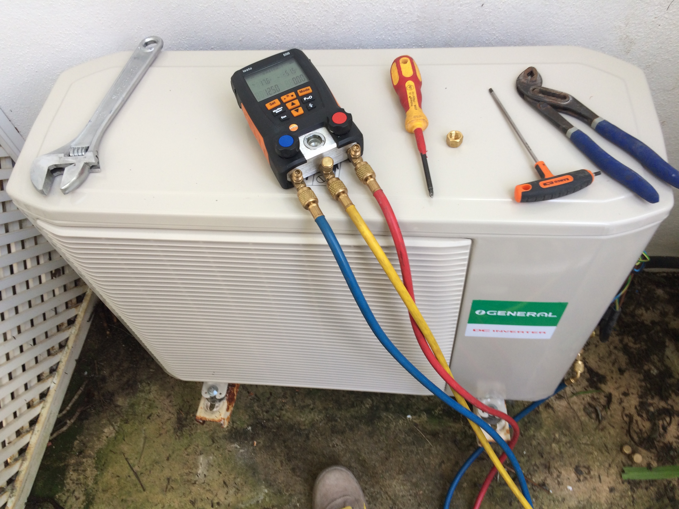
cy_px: 254
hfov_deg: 61.7
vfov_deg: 48.2
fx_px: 569
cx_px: 340
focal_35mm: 29
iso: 40
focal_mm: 4.15
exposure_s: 1/50
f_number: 2.2
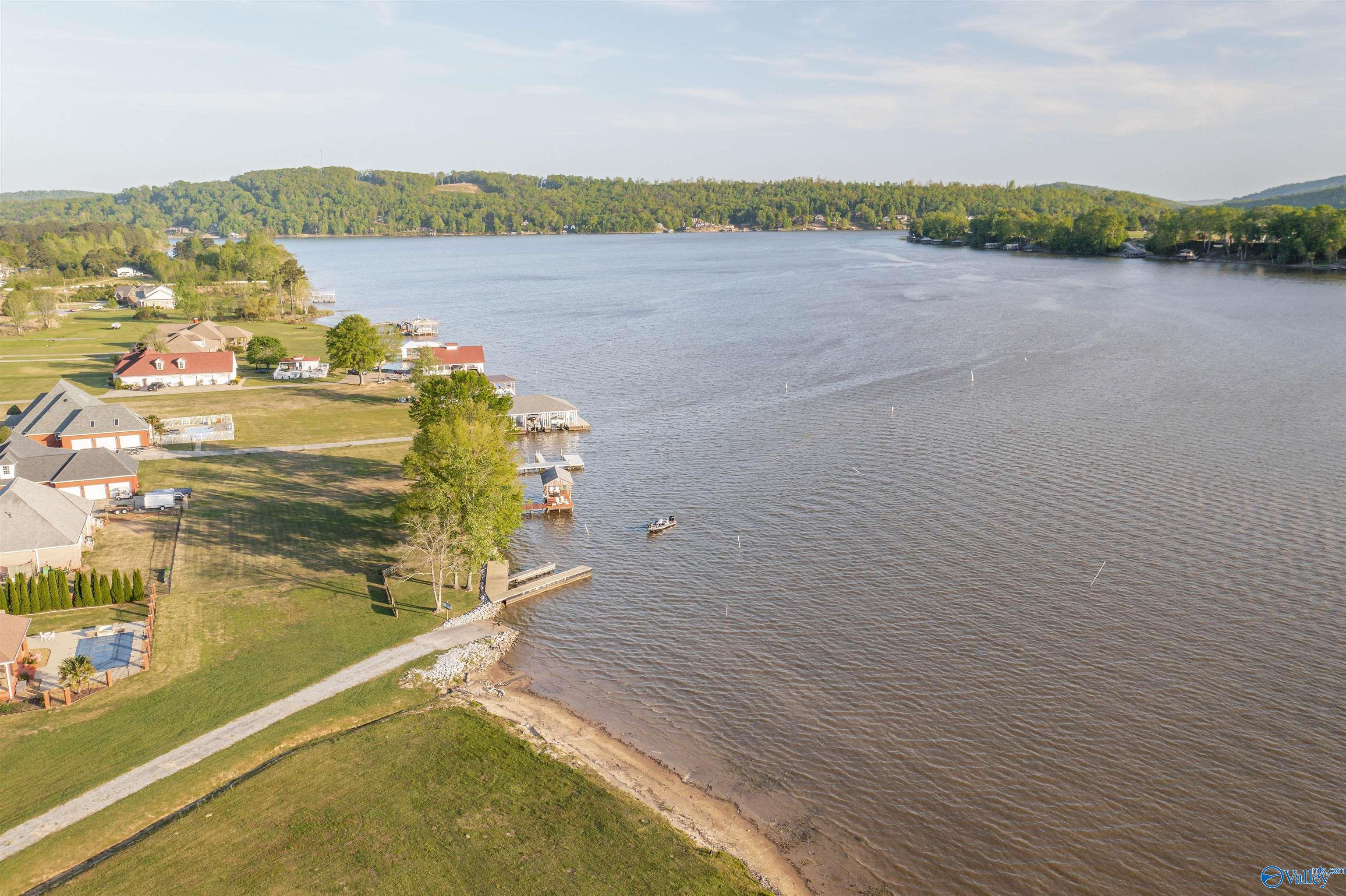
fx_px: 1046
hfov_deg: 65.5
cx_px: 673
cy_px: 448
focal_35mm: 28
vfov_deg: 46.4
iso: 100
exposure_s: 1/160
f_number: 4.5
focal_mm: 10.26
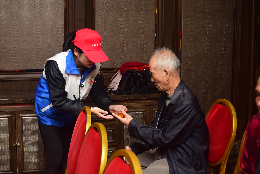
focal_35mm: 52
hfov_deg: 37.9
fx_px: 379
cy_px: 87
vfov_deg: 25.7
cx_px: 130
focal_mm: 35
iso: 100
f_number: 3.5
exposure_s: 1/60
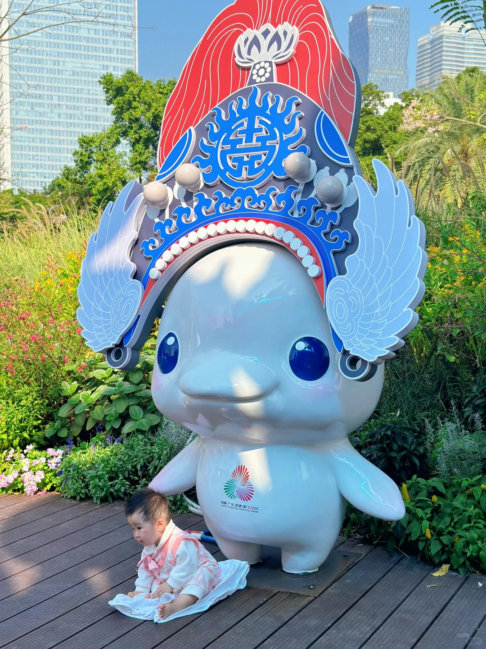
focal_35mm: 48
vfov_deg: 39.7
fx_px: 899
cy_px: 324
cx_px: 243
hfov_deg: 30.3
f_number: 1.78
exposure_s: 1/4016
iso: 100
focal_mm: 6.86
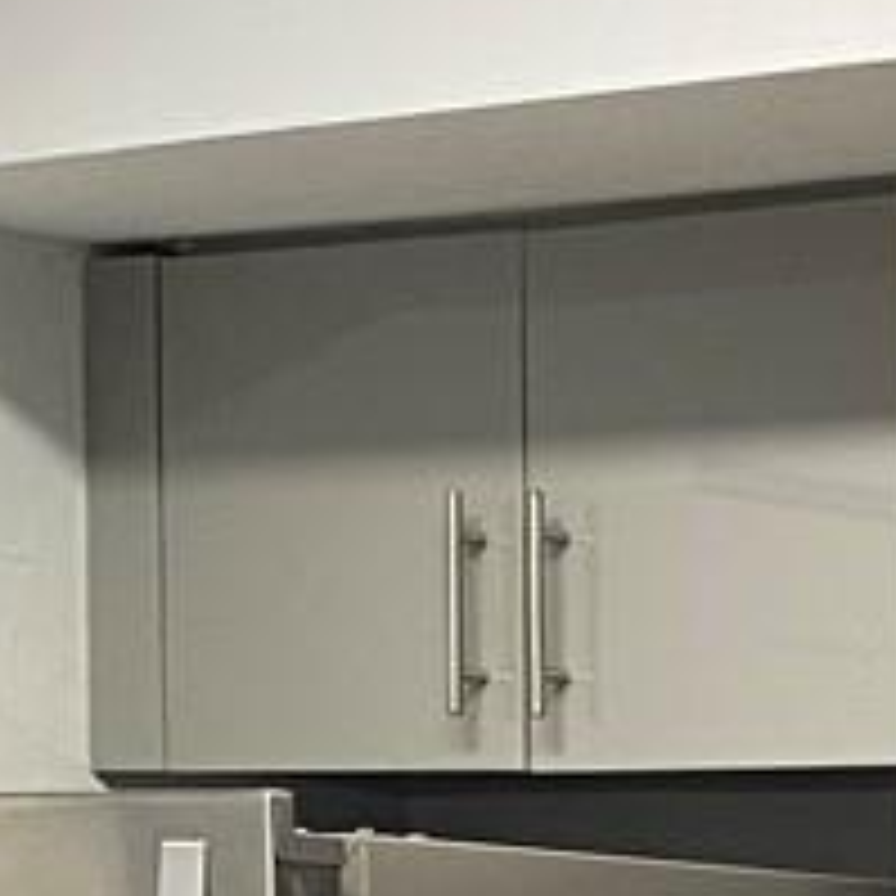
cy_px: 2053
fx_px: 5418
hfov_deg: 9.1
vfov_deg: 8.7
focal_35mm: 185
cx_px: 1531
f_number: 1.8
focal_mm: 4.25
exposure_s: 1/60
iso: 125
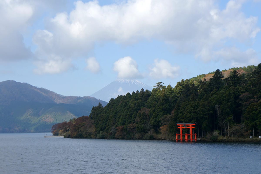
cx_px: 130
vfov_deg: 17.9
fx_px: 551
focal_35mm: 76
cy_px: 87
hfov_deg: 26.7
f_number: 8
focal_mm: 51
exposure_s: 1/320
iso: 200
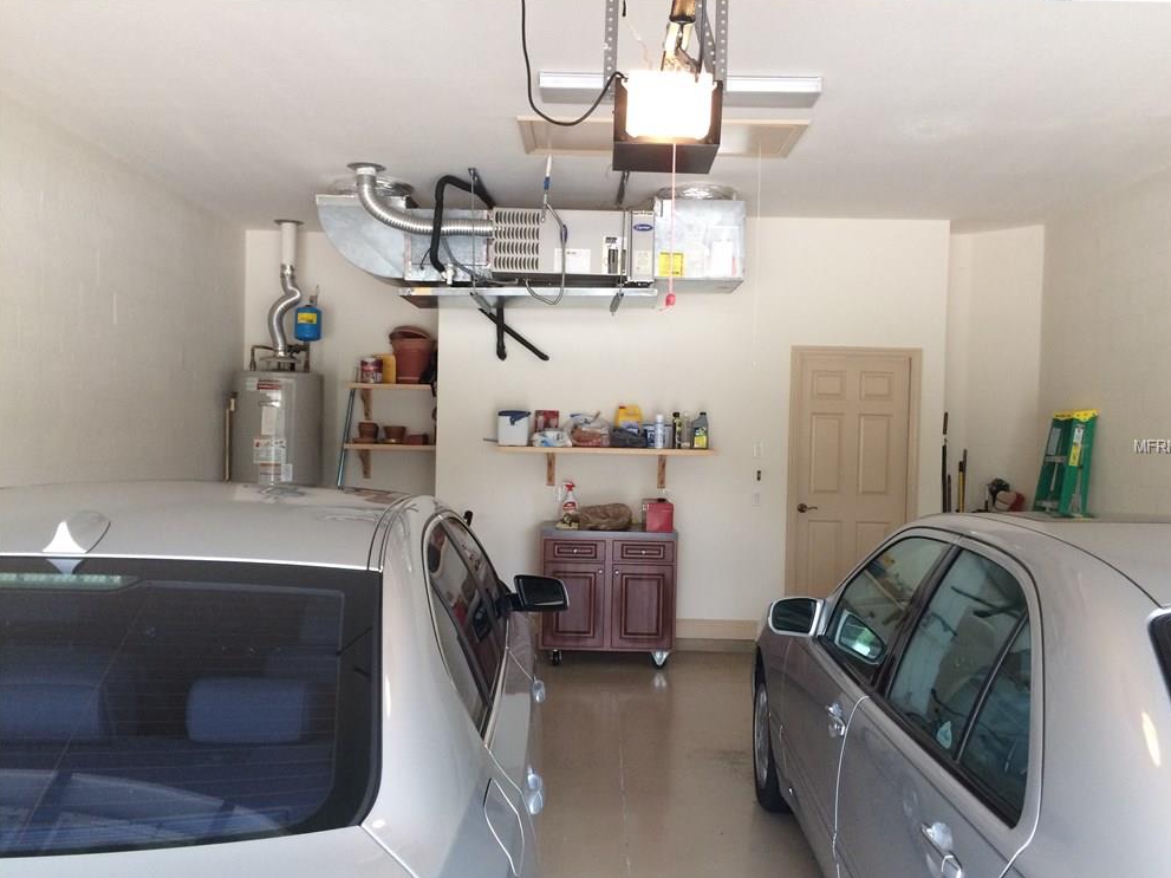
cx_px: 600
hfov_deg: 58.3
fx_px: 1049
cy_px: 447
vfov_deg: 45.4
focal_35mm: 31
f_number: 2.2
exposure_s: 1/30
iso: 64
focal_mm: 4.12
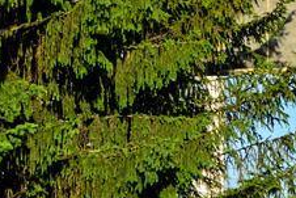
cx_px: 568
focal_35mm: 279
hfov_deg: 7.1
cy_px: 157
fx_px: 2293
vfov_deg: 4.9
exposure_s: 1/800
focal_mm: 35
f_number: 7.1
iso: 200
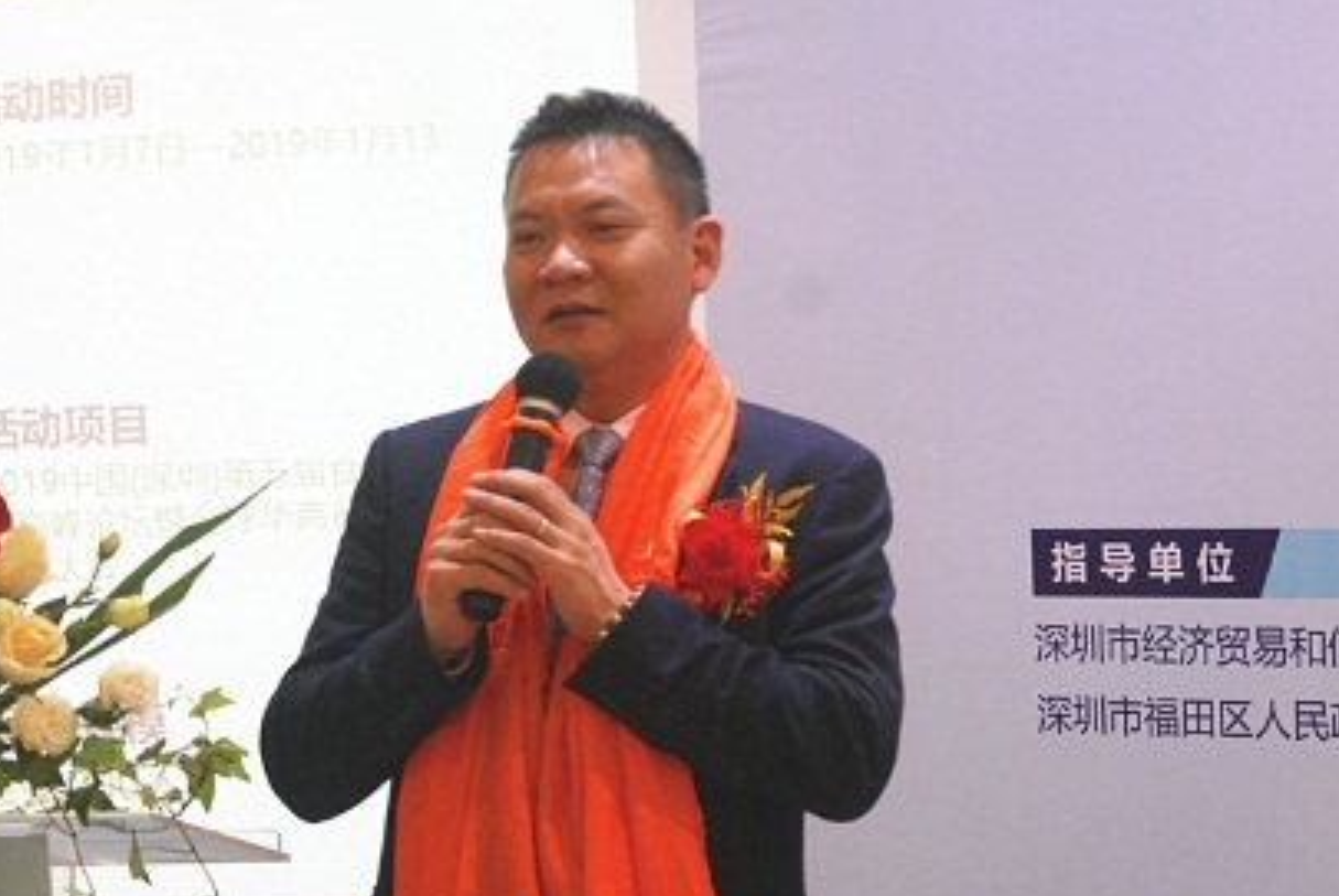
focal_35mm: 111
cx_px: 807
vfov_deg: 12.4
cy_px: 436
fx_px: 4133
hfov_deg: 18.4
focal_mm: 60
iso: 400
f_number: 5.6
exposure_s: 1/25
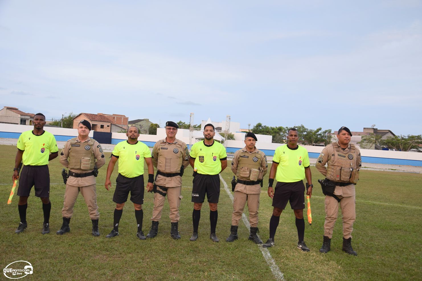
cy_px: 140
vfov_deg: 36.9
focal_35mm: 36
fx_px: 422
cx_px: 211
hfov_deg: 53.1
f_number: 5
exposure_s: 1/100
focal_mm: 24
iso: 400
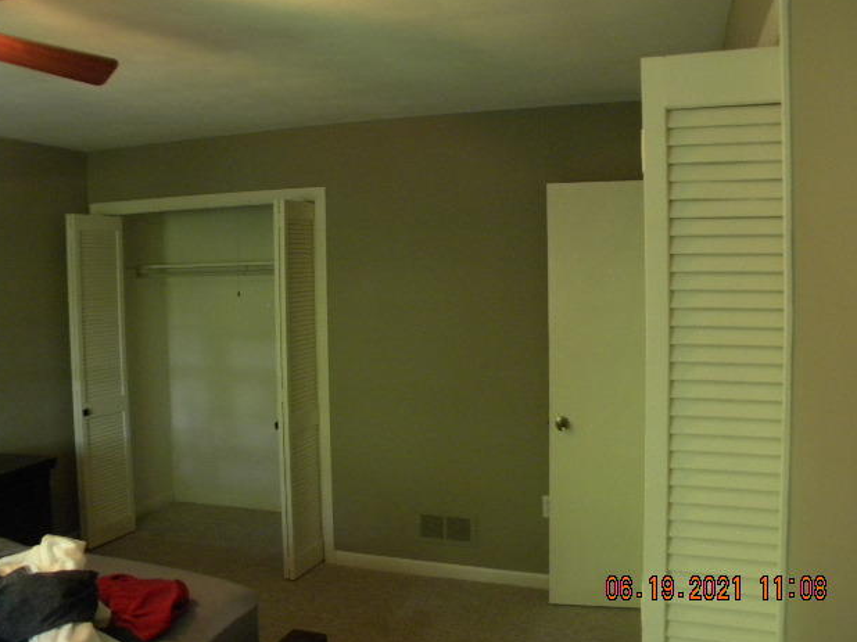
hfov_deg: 61.7
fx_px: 718
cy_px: 324
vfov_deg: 48.2
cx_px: 437
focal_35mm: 29
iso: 400
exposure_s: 1/4.1
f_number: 3.5
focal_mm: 5
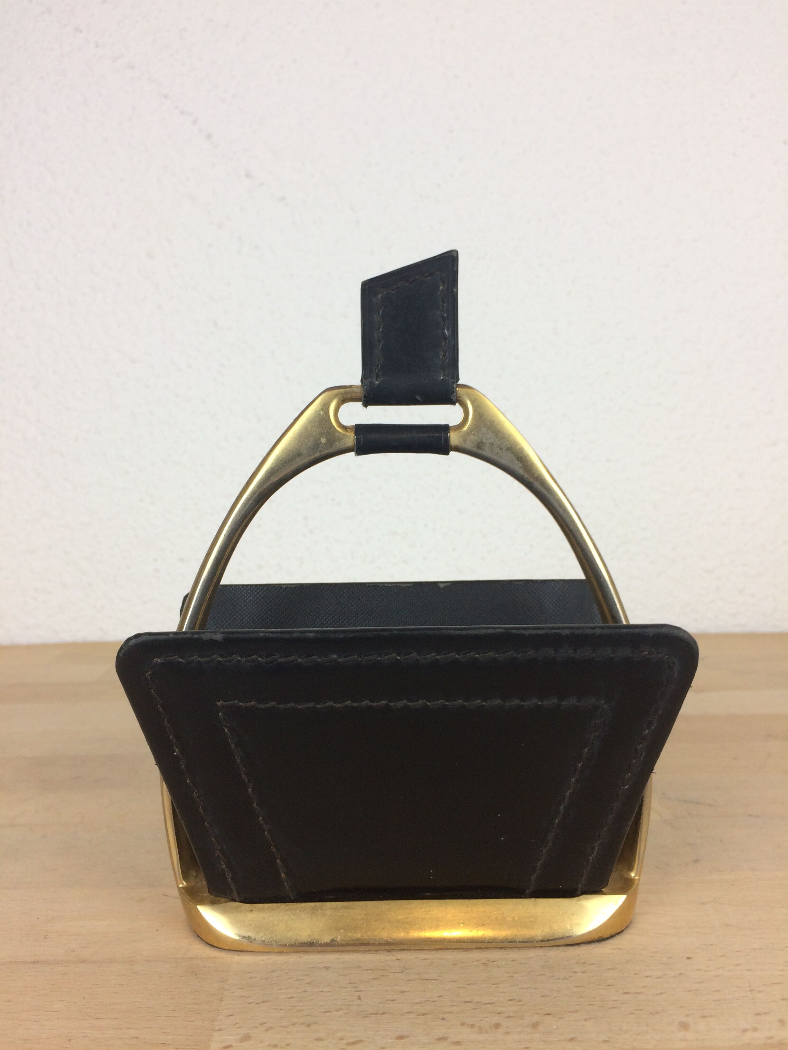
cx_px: 394
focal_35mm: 29
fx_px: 880
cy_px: 525
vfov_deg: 61.7
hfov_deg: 48.2
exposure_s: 1/100
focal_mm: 4.15
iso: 50
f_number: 2.2
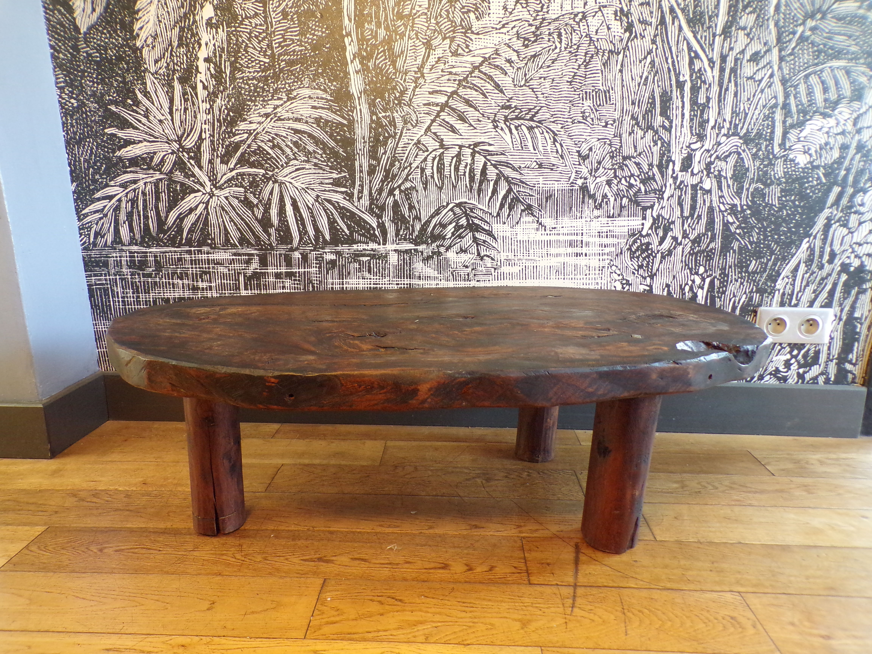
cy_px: 327
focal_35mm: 24
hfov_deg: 71.6
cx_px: 436
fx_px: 605
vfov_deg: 56.8
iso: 306
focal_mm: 4.3
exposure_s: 1/17
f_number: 3
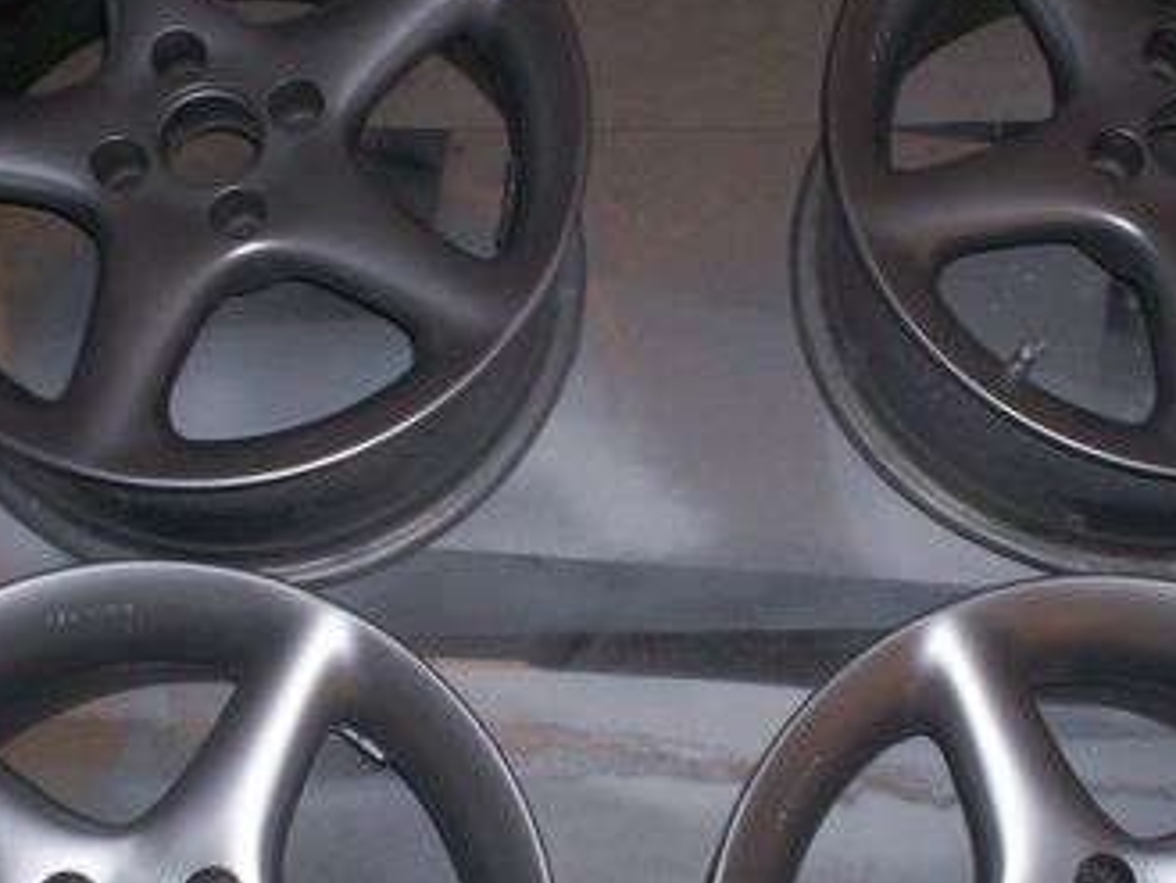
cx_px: 586
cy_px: 490
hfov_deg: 27.8
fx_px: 2379
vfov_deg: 21.0
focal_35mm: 70
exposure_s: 1/60
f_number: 4.5
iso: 140
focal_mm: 6
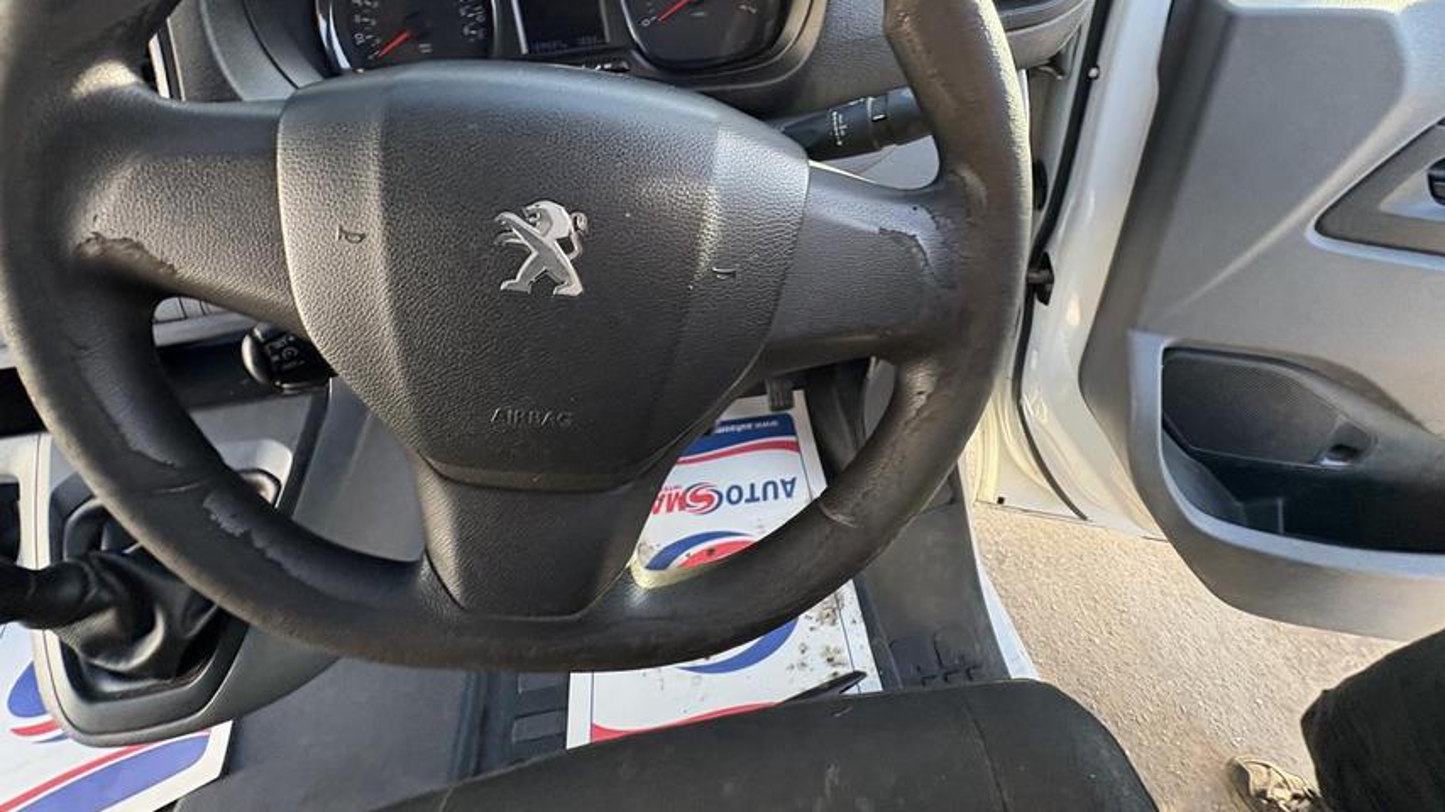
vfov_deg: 64.9
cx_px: 704
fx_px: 613
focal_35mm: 16
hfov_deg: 99.4
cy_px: 257
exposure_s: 1/99
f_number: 2.2
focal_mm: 2.22
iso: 200
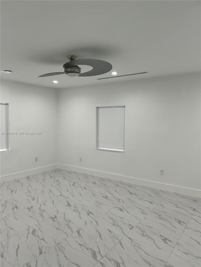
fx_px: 201
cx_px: 100
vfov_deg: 67.3
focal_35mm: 26
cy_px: 134
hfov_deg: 53.1
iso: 100
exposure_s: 1/120
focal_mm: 5.7
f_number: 1.5
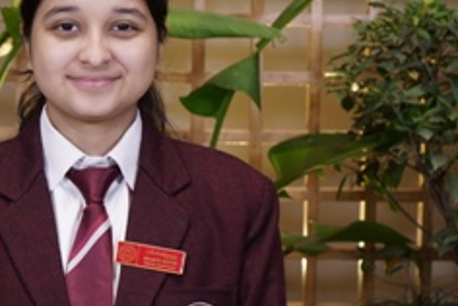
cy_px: 150
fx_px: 1376
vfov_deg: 12.7
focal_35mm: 108
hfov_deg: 18.8
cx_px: 142
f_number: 4.5
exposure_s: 1/80
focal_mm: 38
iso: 320
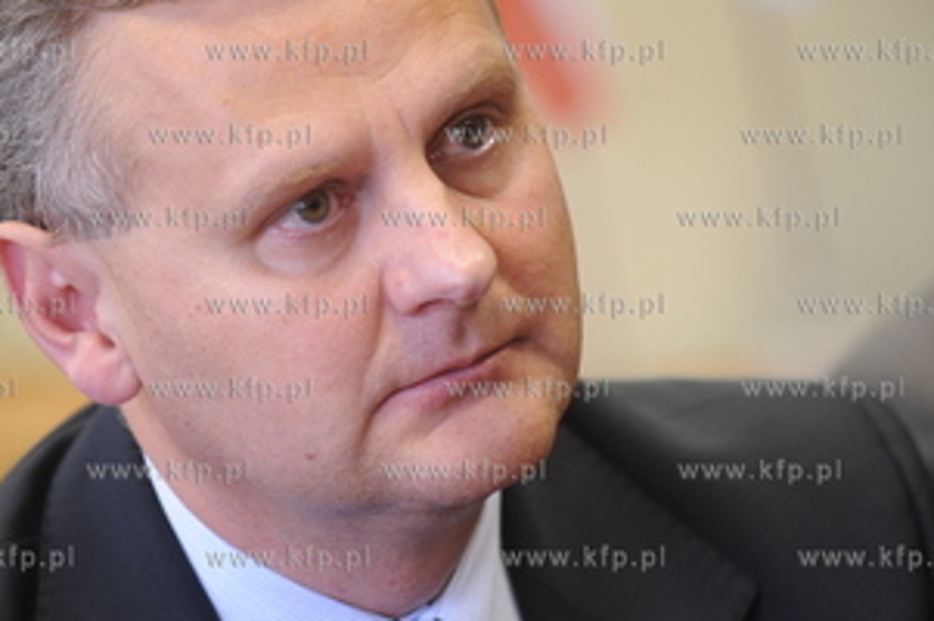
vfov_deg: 5.2
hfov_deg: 7.8
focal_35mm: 266
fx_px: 6894
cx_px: 397
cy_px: 345
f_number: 4.5
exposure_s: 1/100
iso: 1600
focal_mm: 200
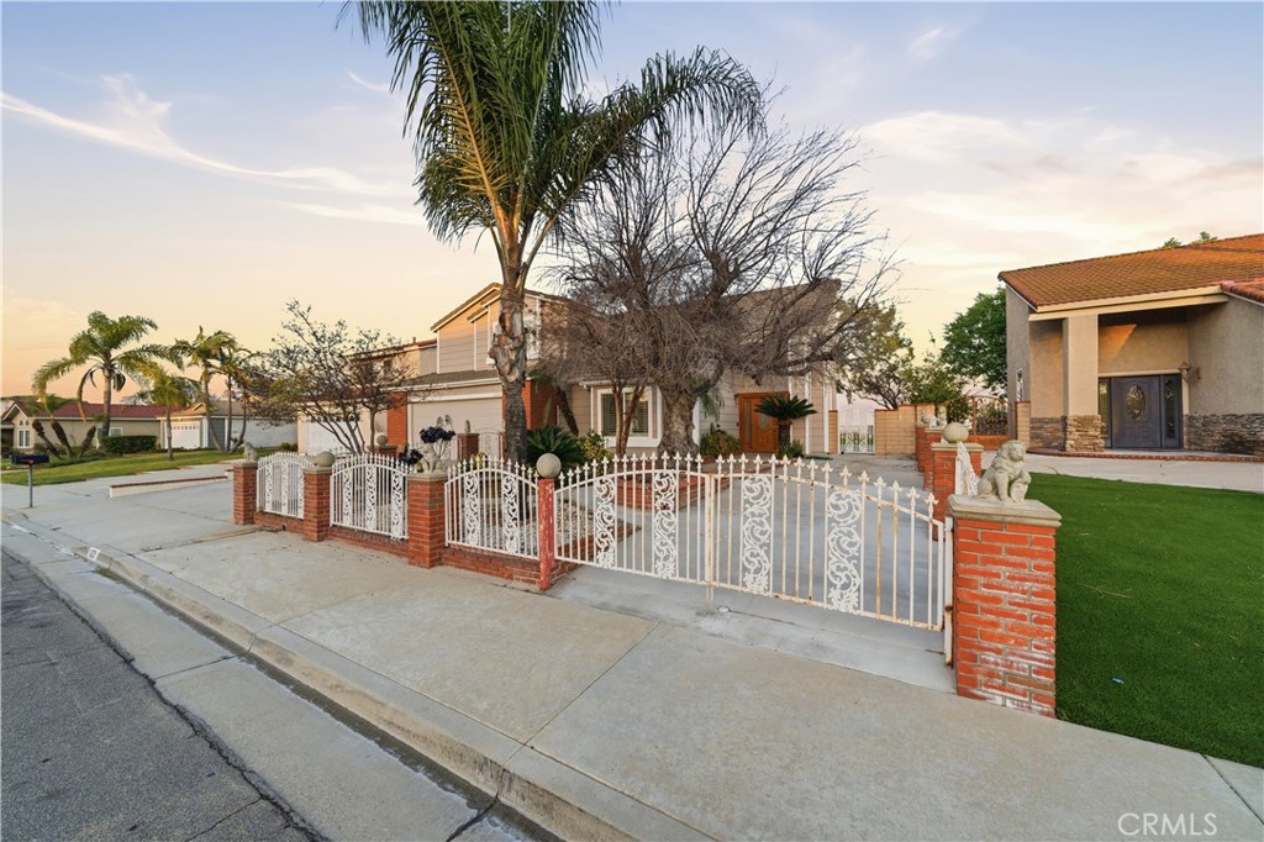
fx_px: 421
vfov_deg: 90.0
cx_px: 632
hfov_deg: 112.6
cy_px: 421
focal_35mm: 12
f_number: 7.1
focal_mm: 12
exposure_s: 1/800
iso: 400
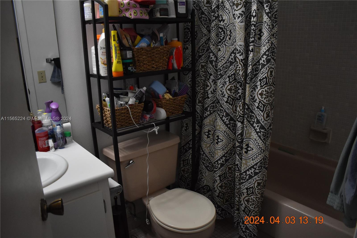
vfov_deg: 47.9
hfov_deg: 67.4
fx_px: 268
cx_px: 178
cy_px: 119
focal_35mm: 27
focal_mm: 18
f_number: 3.5
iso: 2000
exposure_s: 1/500
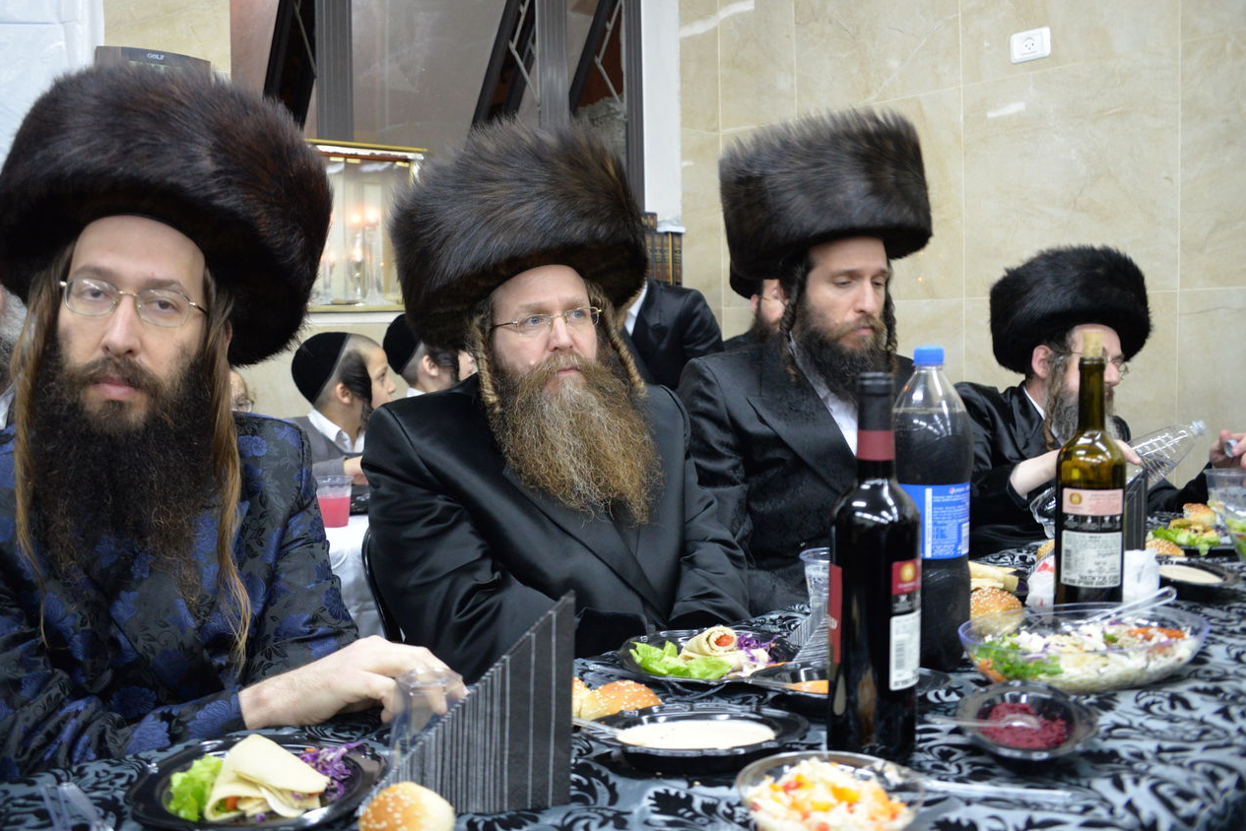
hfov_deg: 60.2
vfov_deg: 42.3
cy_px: 408
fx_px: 1073
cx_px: 561
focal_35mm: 31
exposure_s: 1/80
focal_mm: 28
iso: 3200
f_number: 3.5
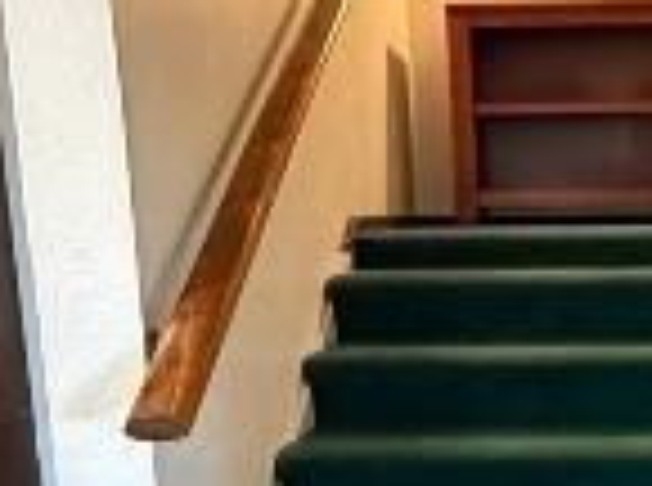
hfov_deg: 30.4
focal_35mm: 62
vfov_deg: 23.4
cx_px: 531
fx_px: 1165
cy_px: 351
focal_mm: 2.22
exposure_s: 1/60
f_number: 2.2
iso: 1000
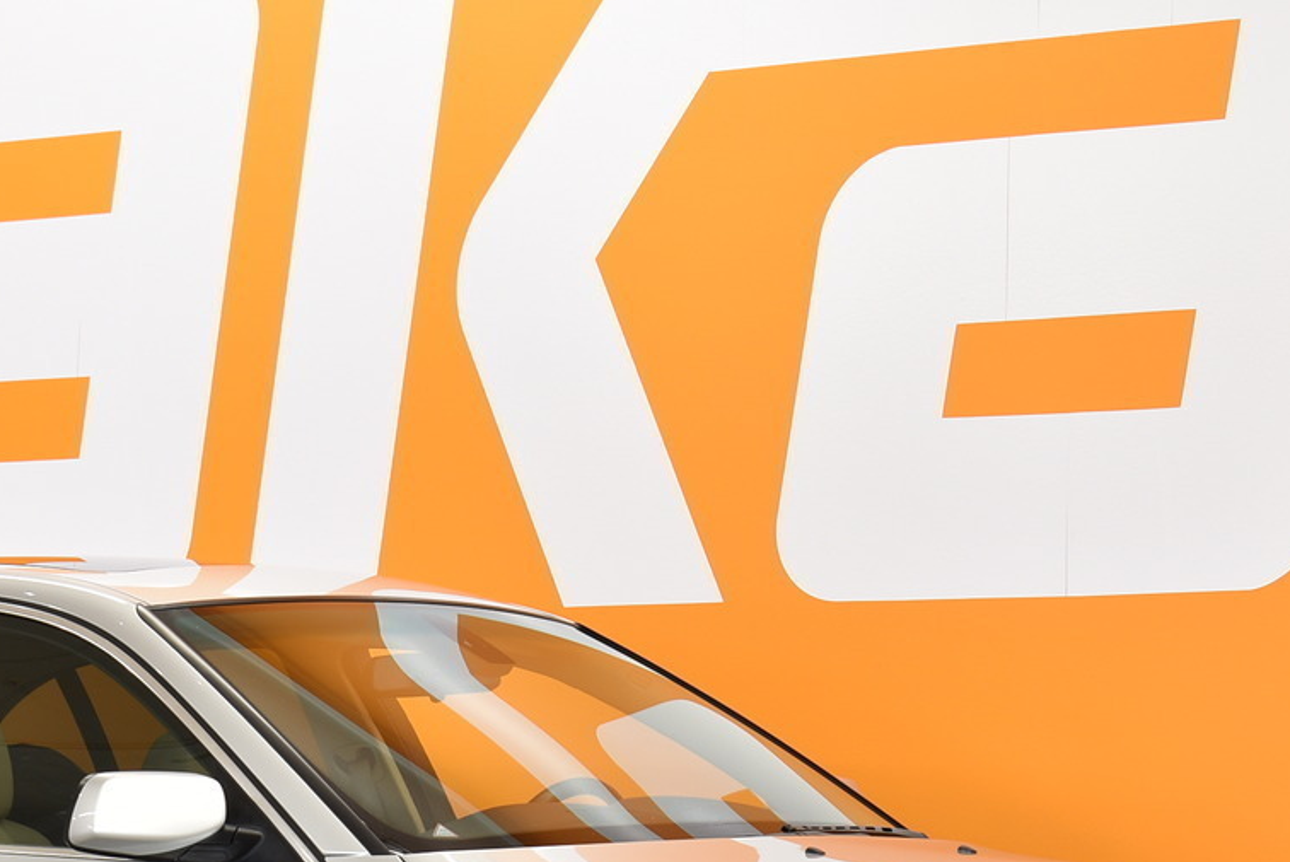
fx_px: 5521
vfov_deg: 8.9
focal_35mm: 154
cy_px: 772
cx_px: 346
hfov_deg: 13.3
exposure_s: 1/8
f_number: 5.3
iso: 100
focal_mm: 48
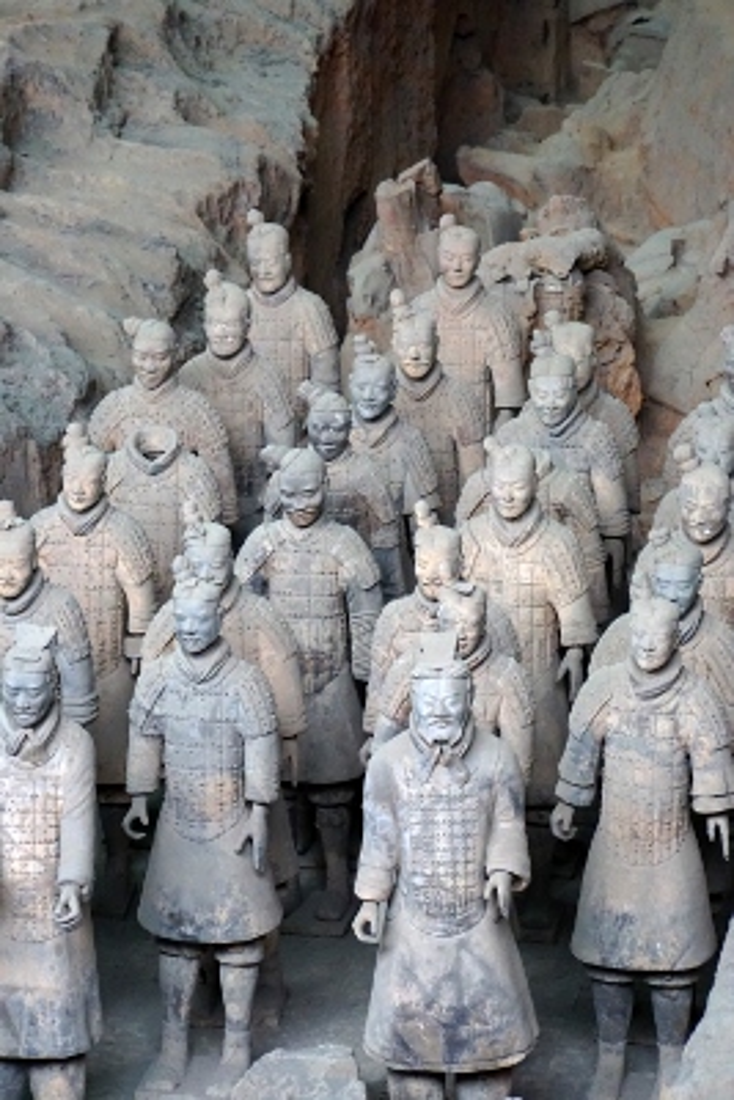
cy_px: 550
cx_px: 367
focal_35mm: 202
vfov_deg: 10.2
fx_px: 6187
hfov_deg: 6.8
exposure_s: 1/200
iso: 3200
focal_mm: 135
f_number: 5.6
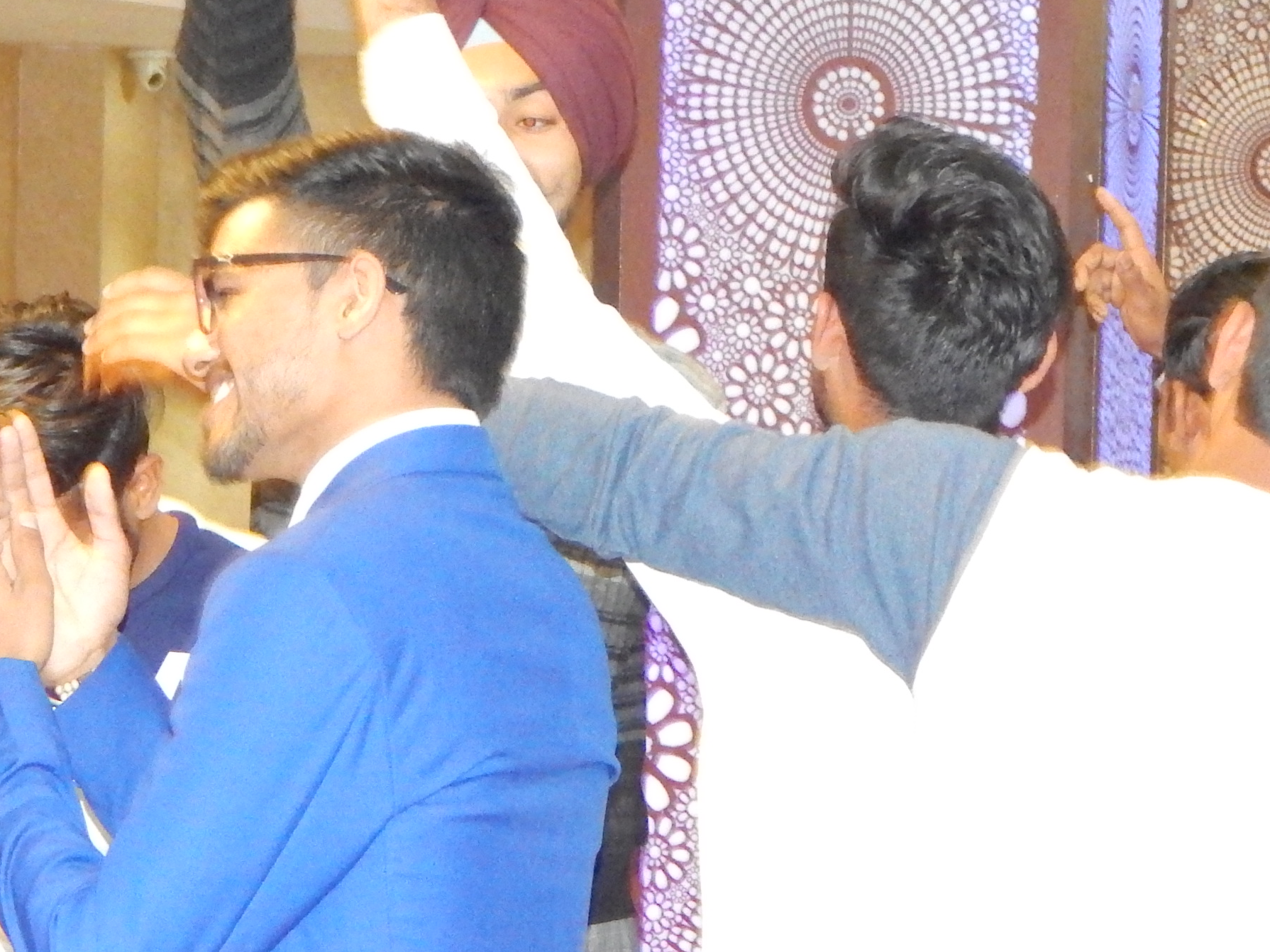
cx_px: 827
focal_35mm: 155
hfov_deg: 12.7
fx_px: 5686
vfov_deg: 9.6
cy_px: 514
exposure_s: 1/60
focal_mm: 15.3
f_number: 4.3
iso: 3200
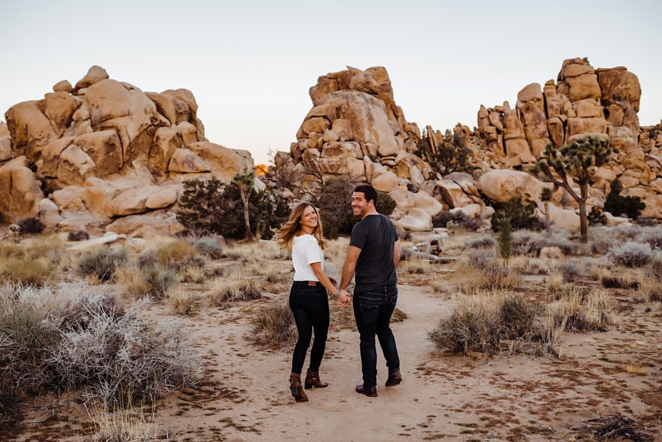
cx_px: 331
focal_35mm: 35
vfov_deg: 37.9
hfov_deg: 54.4
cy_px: 221
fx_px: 644
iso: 100
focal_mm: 35
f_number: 2.8
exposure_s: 1/200
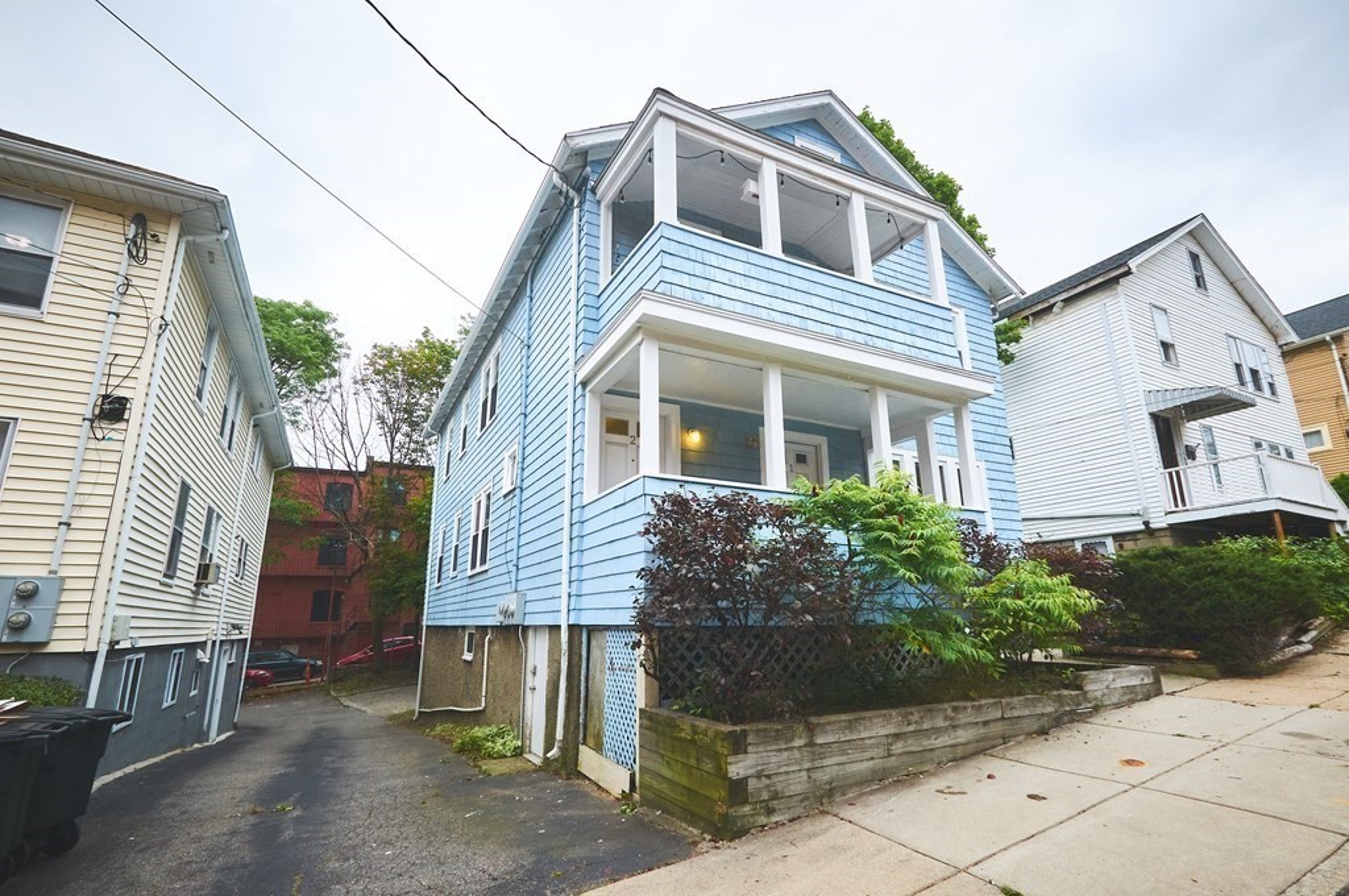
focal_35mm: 15
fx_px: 561
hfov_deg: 100.5
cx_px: 674
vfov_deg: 77.2
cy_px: 448
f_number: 8
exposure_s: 1/160
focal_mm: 10
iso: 400
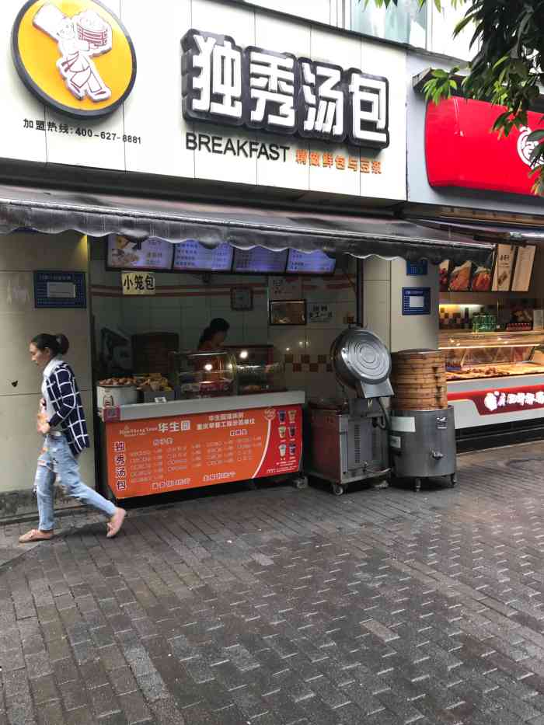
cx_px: 272
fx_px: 587
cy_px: 362
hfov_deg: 49.8
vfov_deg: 63.4
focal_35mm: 28
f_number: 1.8
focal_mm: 3.99
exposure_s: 1/100
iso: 25
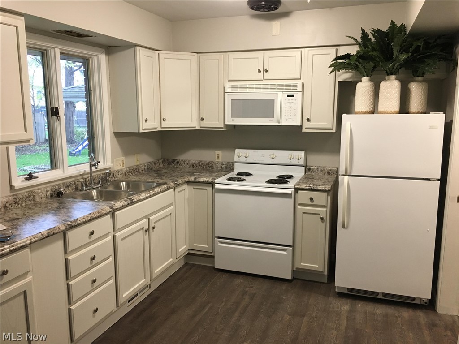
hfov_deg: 61.7
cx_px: 230
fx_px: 385
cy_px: 172
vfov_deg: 48.2
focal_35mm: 29
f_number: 2.2
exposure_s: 1/30
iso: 125
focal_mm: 4.15
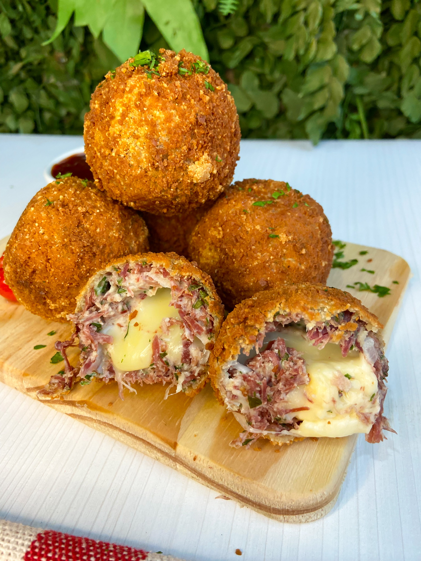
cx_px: 210
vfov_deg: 67.3
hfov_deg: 53.1
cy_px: 280
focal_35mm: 26
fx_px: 422
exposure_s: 1/70
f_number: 1.8
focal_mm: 4.25
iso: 125
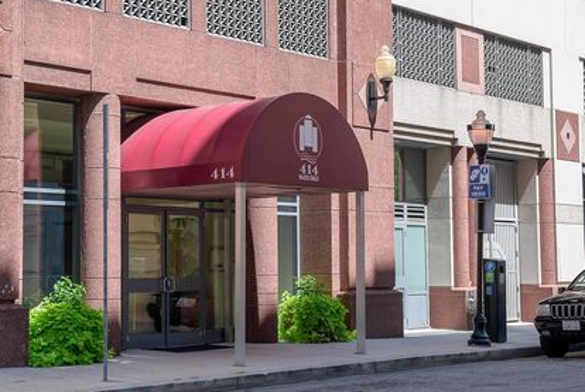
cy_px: 181
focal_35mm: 70
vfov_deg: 19.5
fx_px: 1139
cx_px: 242
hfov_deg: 28.8
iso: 250
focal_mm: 58
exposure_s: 1/60
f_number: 5.6
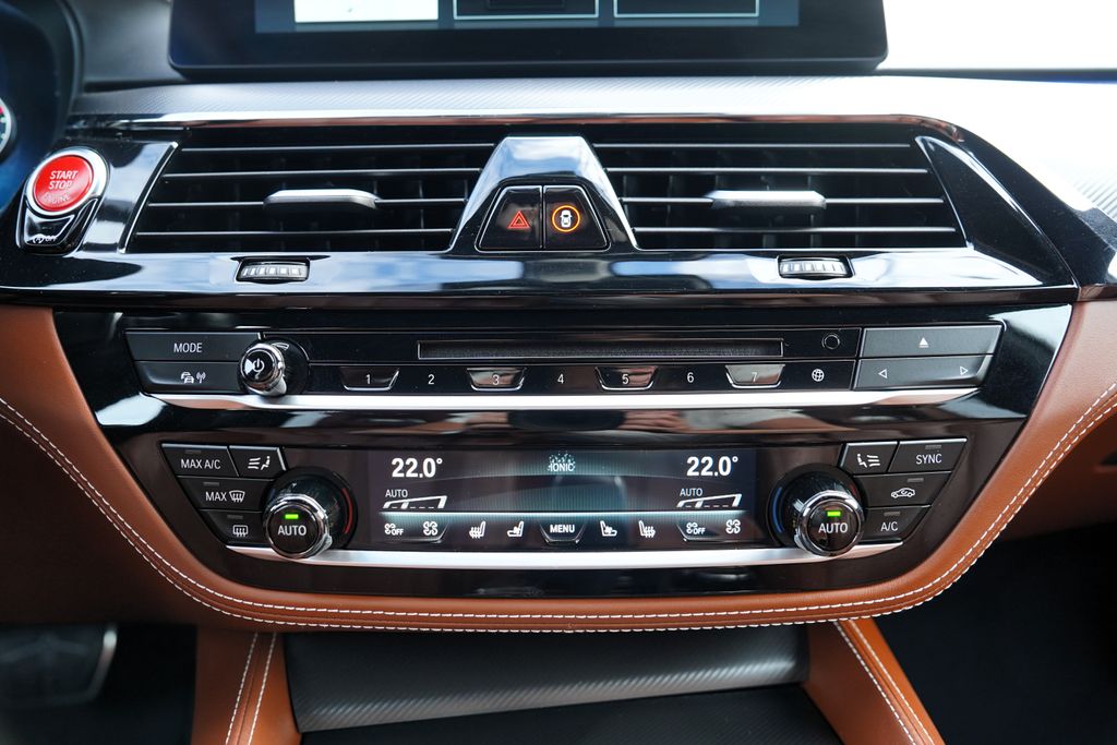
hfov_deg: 65.5
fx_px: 869
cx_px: 558
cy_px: 372
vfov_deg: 46.4
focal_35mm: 28
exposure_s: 1/60
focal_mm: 28
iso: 500
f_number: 4
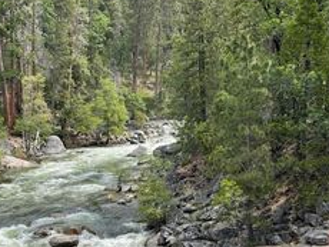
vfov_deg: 23.0
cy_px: 201
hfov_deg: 30.7
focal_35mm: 63
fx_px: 599
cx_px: 153
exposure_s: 1/749
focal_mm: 3
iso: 16
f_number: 1.8
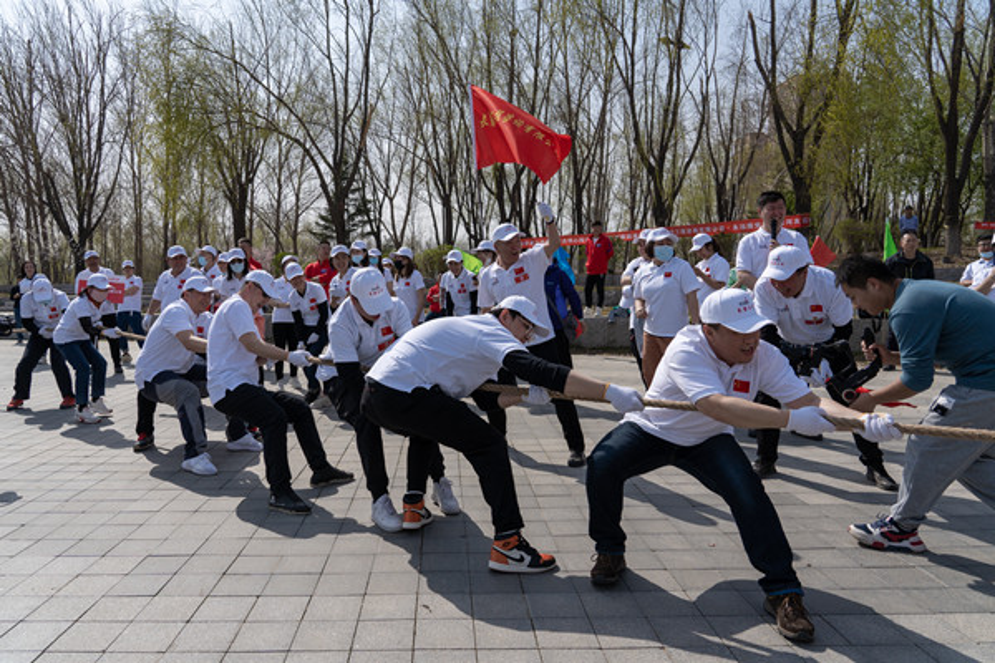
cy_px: 332
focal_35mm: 24
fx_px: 663
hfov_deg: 73.7
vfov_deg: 53.1
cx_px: 498
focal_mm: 24
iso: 320
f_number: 6.3
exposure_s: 1/2500
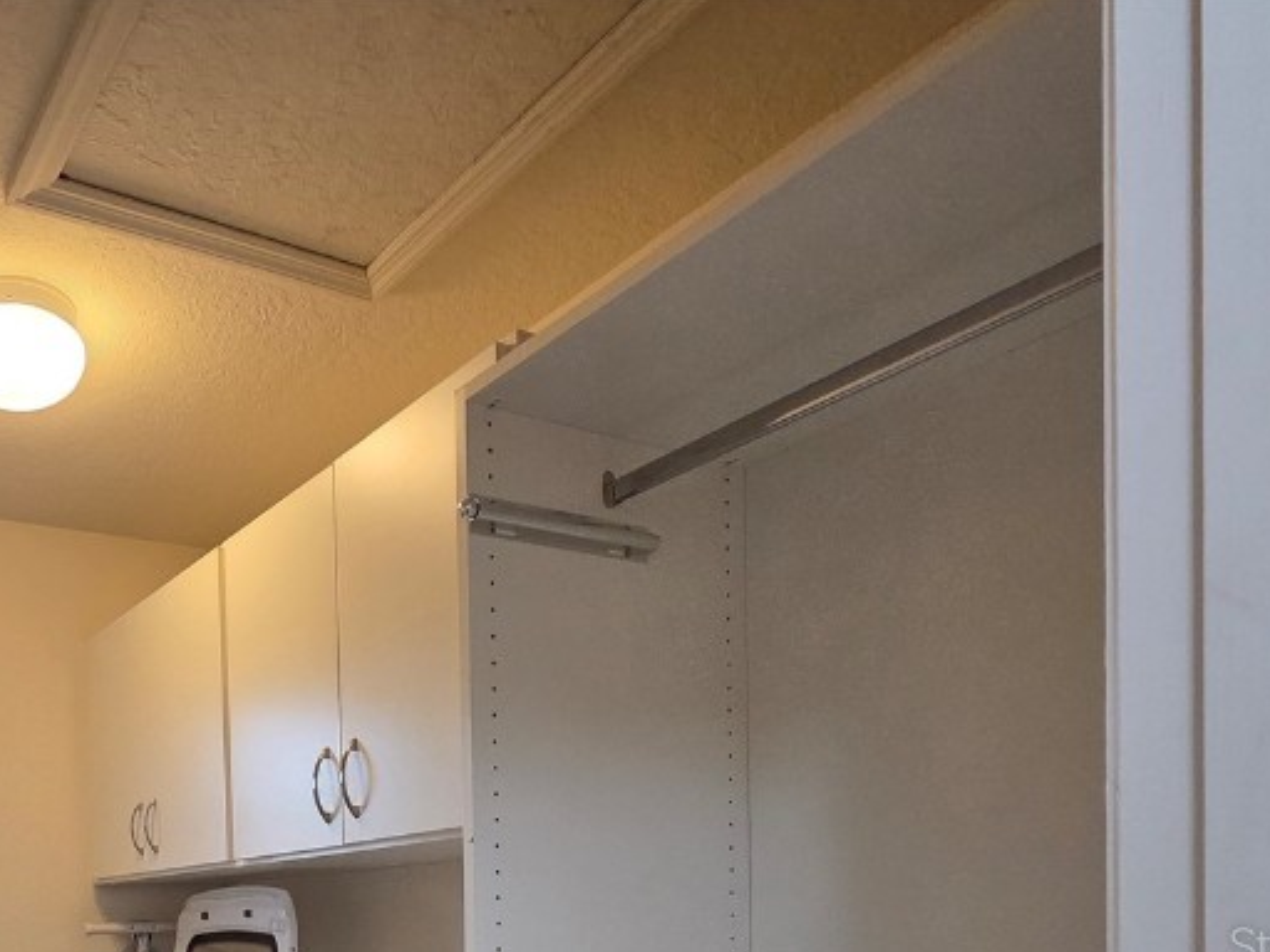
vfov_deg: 45.2
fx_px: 954
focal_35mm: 26
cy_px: 945
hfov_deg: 59.9
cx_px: 193
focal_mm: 2.2
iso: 250
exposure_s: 1/120
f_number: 2.2
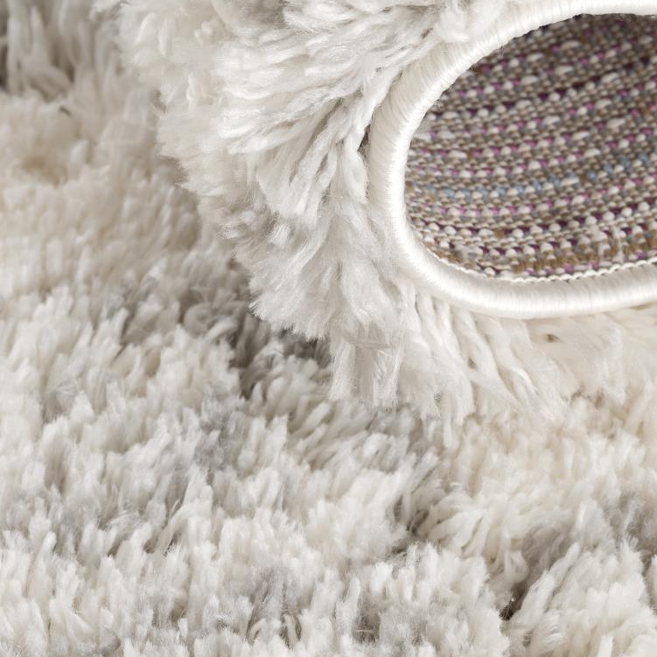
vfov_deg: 11.5
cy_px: 1
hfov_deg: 11.6
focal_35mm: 150
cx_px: 583
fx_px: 3221
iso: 100
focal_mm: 64
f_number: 11
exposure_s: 1/125
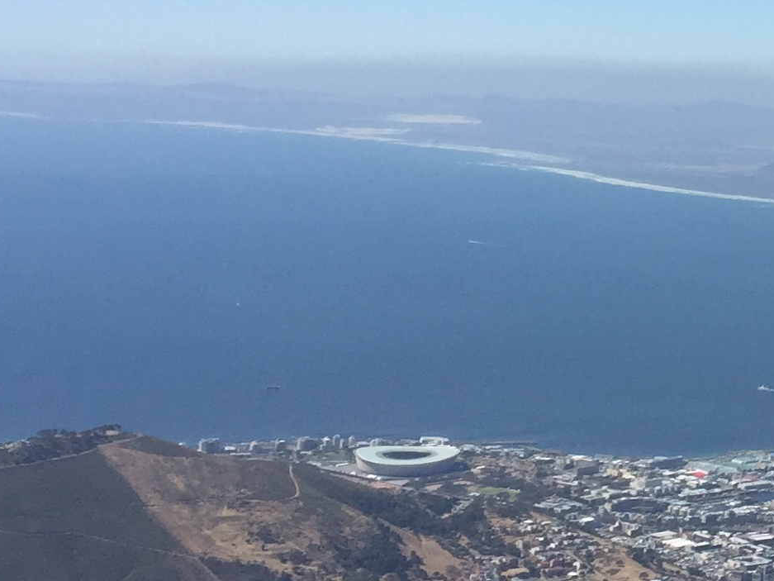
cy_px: -7
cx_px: 1009
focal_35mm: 101
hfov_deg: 18.1
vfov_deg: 14.4
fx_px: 2259
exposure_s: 1/2639
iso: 32
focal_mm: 4.15
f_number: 2.2
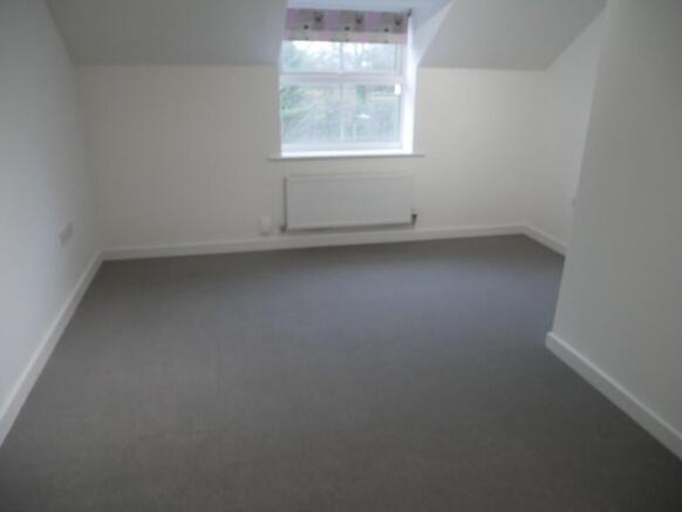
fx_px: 473
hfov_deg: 71.6
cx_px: 341
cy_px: 256
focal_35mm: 24
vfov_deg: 56.9
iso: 800
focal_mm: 12
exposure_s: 1/60
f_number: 3.5
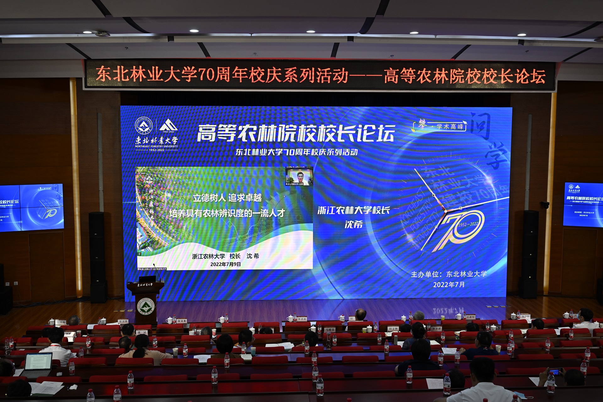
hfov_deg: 48.5
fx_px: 670
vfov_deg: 33.4
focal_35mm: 40
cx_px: 302
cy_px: 201
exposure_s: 1/100
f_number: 5
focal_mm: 40
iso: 500
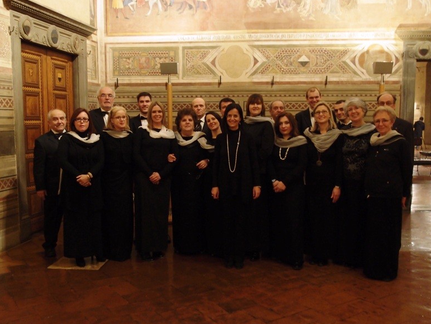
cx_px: 210
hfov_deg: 52.6
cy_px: 165
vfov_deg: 40.7
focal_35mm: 35
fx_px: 436
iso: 200
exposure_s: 1/6
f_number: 1.8
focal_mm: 7.41
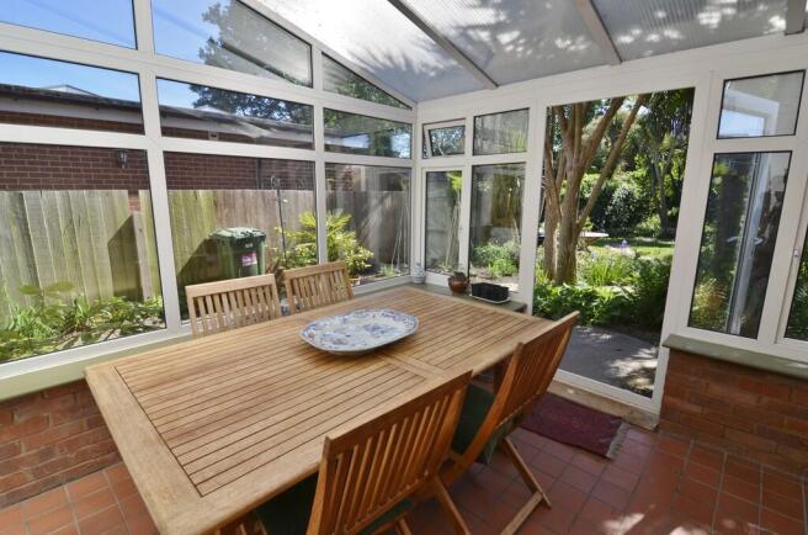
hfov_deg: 95.1
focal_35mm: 16
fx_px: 369
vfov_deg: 71.8
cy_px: 268
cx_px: 404
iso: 200
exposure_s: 1/200
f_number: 7.1
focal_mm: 11
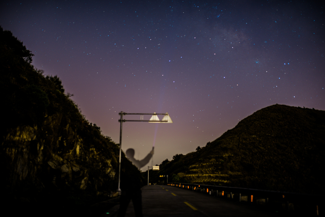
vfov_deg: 37.9
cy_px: 108
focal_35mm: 35
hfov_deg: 54.4
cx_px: 162
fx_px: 316
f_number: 1.4
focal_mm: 35
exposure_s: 25
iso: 100
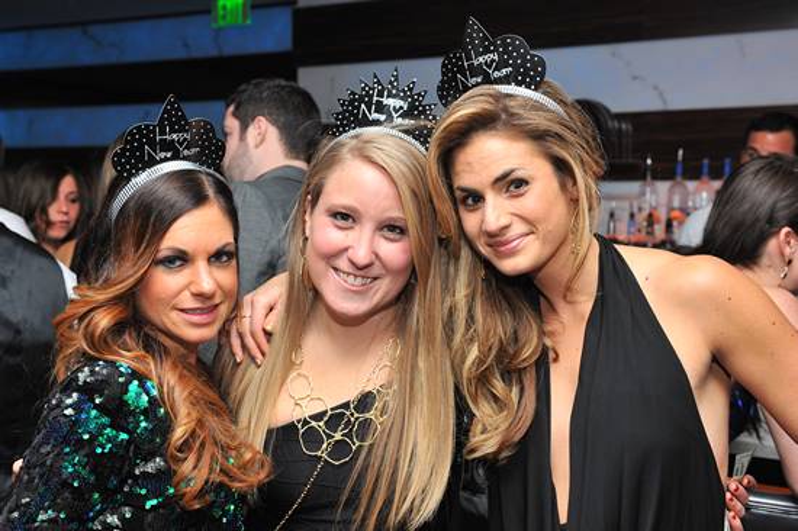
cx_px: 399
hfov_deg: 43.6
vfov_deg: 29.8
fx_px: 997
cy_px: 266
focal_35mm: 45
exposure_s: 1/100
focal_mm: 45
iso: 800
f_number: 6.3
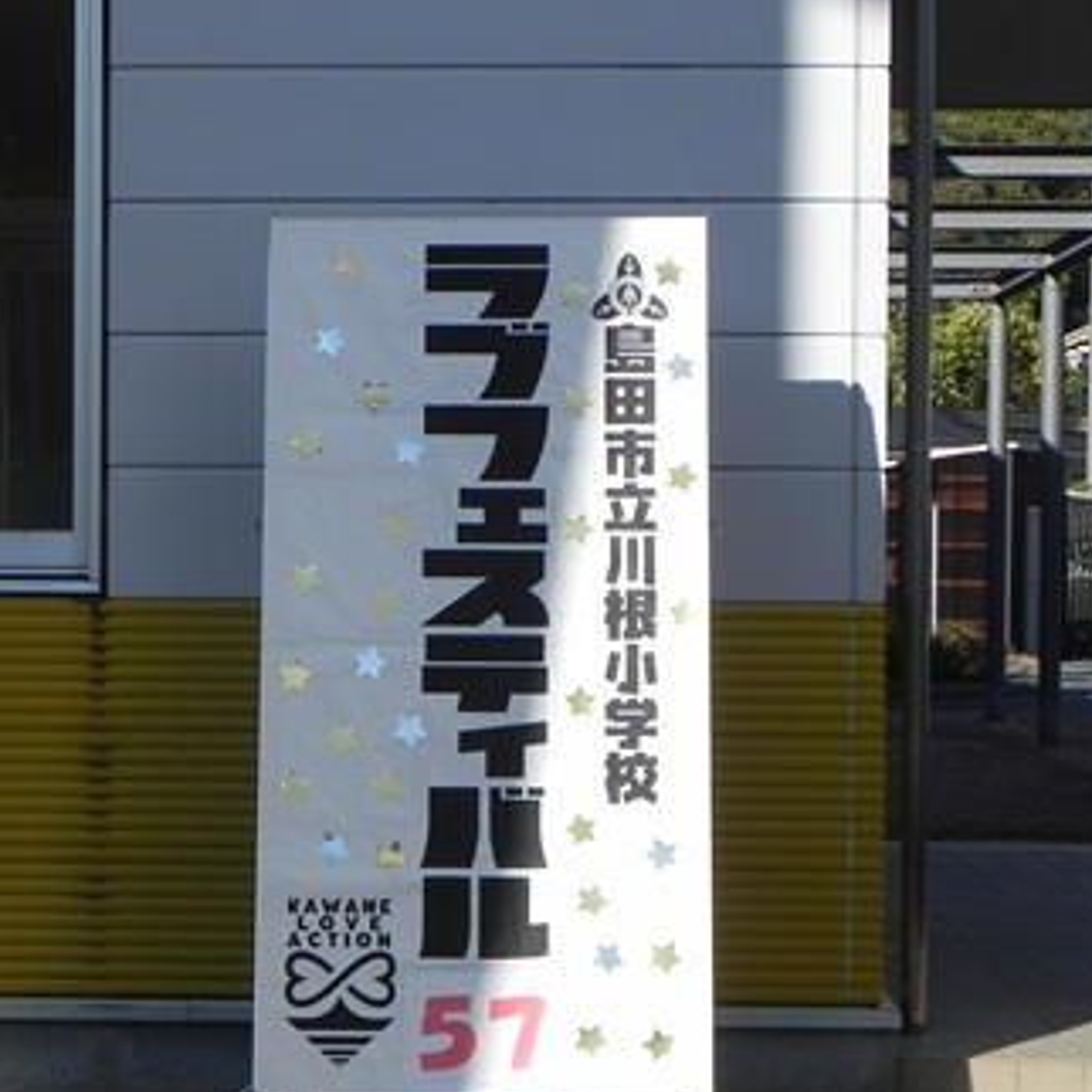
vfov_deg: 17.5
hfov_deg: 17.6
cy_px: 668
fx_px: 3533
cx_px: 517
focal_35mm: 99
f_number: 7.1
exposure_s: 1/487
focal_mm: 11.8
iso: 160
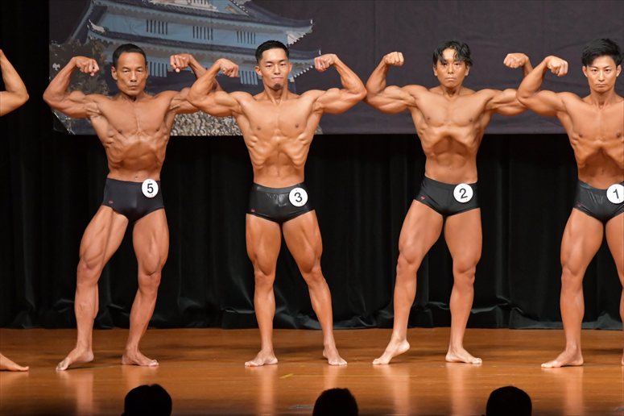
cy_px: 208
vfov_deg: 5.1
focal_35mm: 270
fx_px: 4678
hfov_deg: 7.6
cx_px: 312
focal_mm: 180
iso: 6400
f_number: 5.6
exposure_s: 1/400
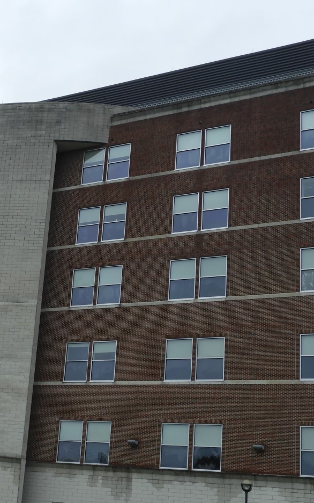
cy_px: 273
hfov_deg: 22.3
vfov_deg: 35.7
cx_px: 38
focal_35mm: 57
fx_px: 780
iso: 100
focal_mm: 6.3
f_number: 3.8
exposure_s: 1/640
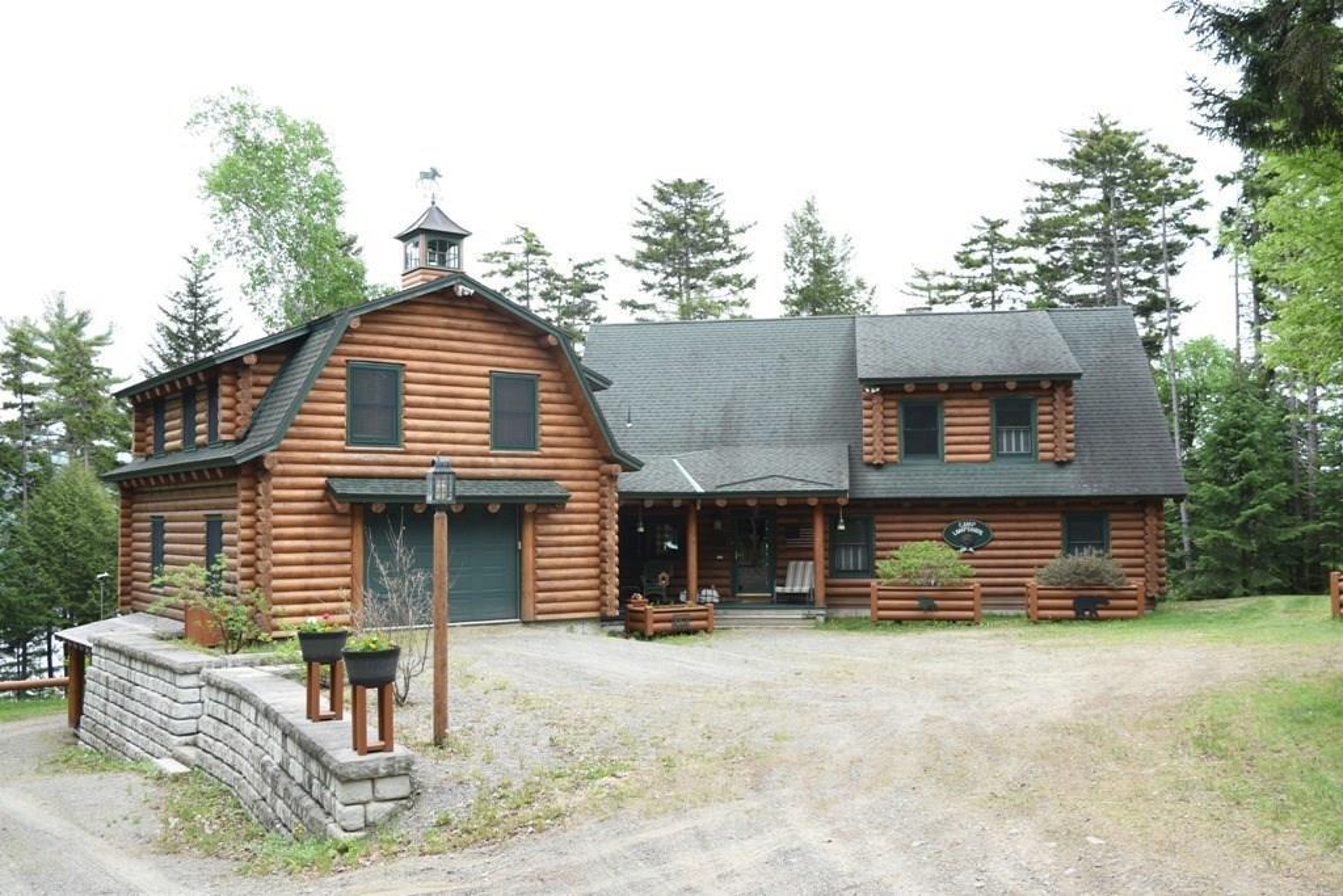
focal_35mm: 33
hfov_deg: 57.2
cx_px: 672
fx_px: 1231
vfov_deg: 40.0
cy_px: 448
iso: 100
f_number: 5
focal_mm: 22
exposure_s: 1/160
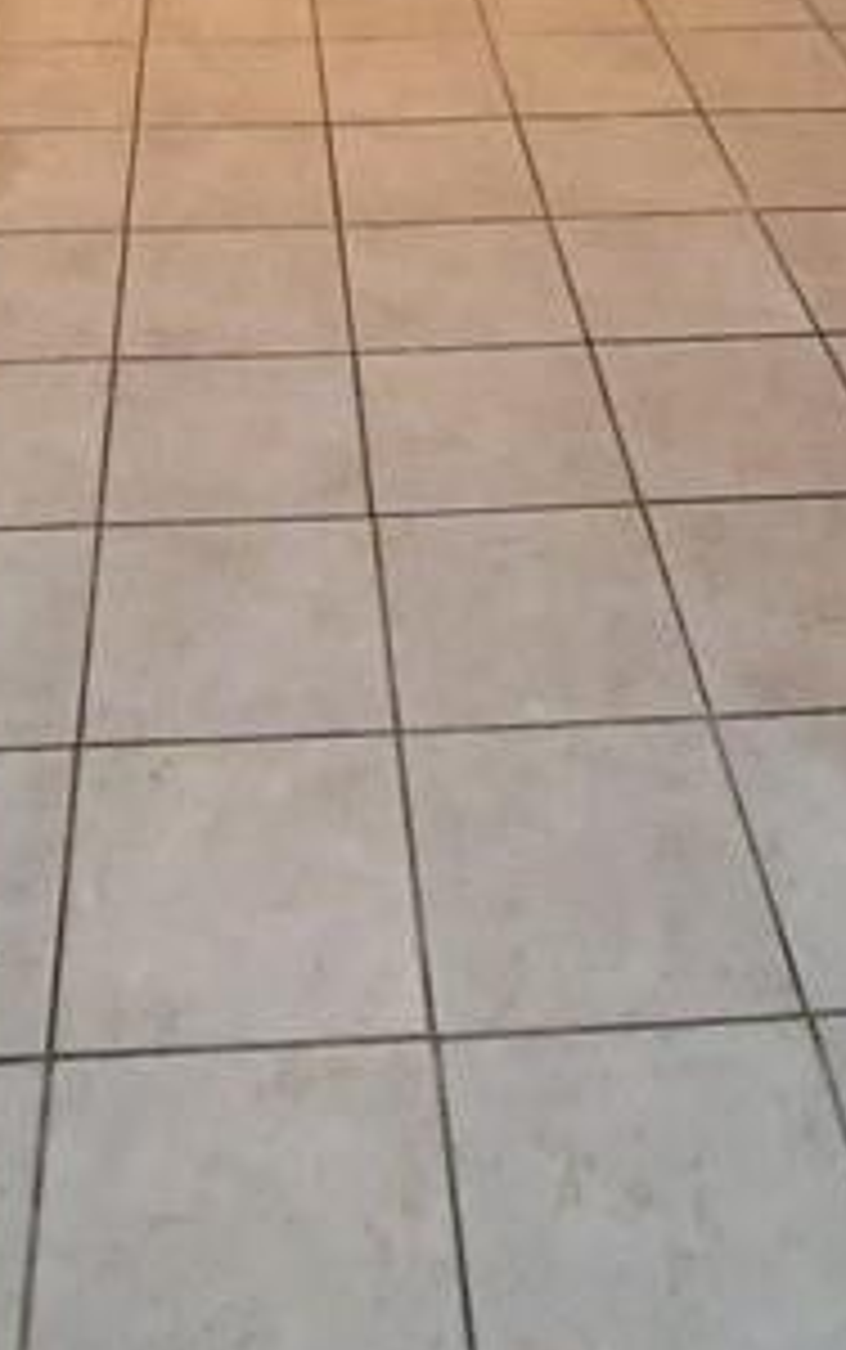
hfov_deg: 27.4
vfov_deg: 29.7
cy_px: -576
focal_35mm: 47
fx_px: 1731
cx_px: 364
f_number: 2.2
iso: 400
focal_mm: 2.2
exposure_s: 1/60
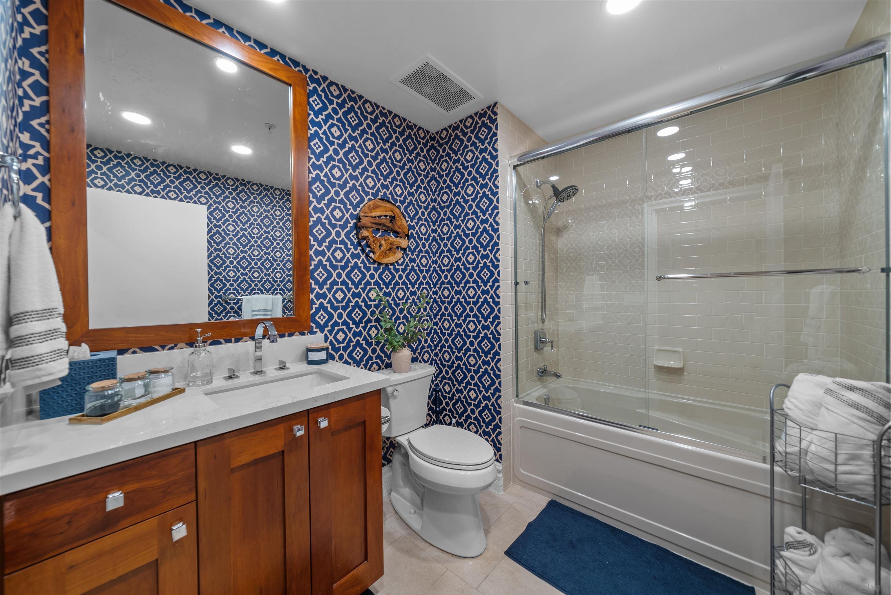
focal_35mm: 13
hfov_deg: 108.3
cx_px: 446
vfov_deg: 85.5
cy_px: 298
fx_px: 322
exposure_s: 1.6
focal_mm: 13
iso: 125
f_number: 6.3
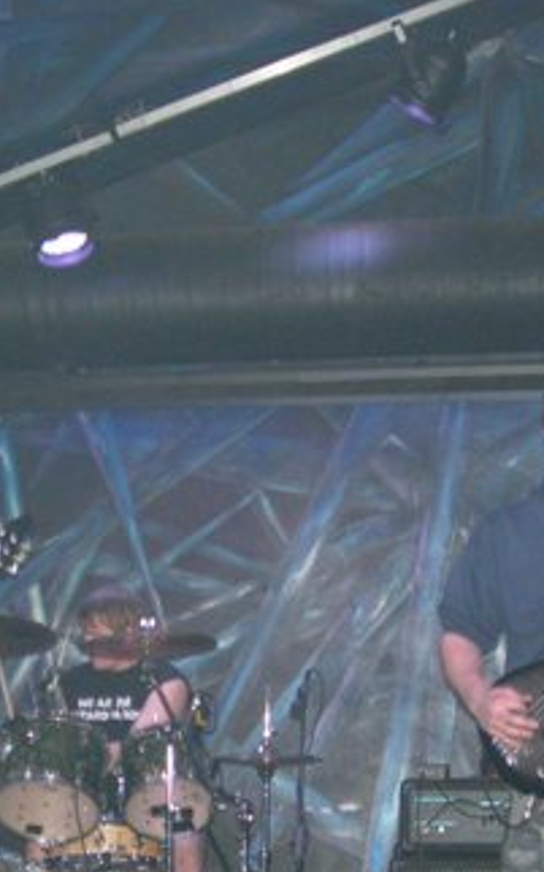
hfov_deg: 16.1
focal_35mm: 80
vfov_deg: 25.6
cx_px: 84
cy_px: 623
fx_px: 1899
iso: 160
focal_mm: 7.8
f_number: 2.8
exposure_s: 1/60.1
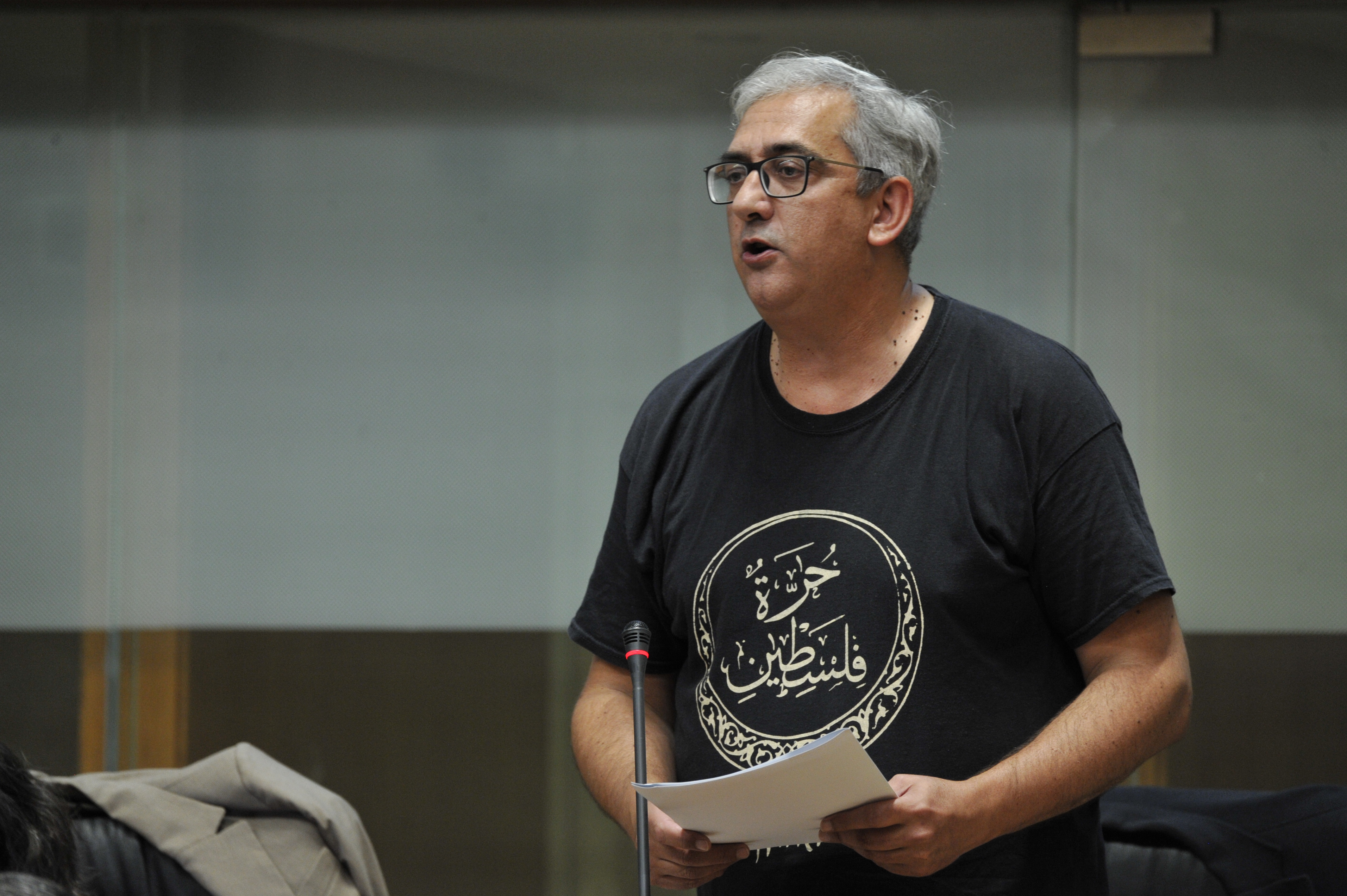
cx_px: 674
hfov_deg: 5.7
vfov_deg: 3.8
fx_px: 13461
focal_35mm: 360
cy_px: 448
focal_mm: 360
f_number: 5.6
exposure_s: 1/100
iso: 2500
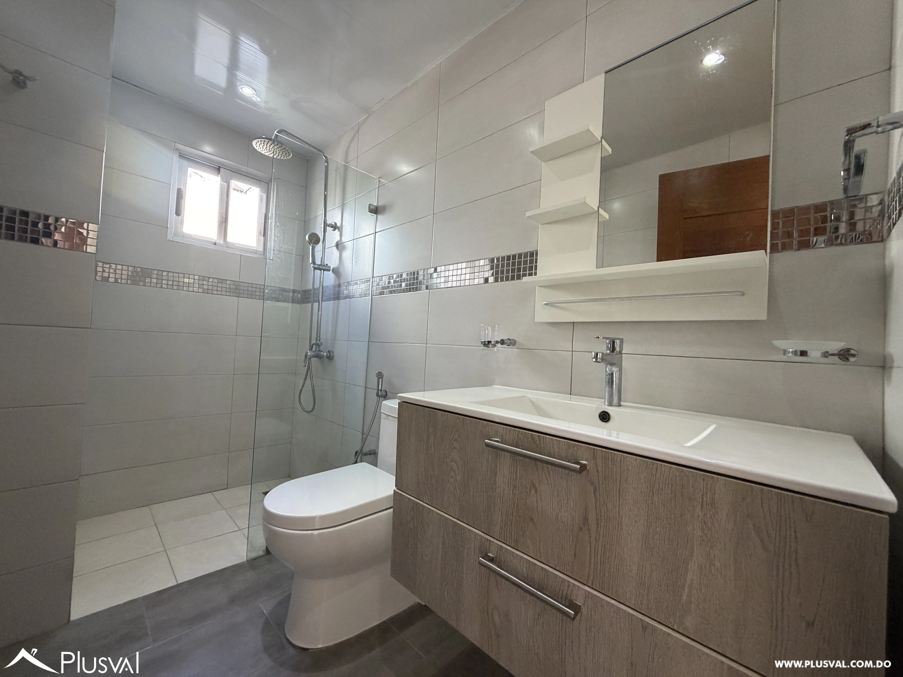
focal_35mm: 14
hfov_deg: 102.1
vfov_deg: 85.7
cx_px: 452
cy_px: 338
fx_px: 365
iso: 320
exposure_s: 1/113
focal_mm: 2.22
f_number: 2.2
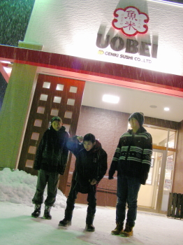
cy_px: 122
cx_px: 92
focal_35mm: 38
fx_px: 268
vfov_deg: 49.0
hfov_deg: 37.7
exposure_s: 1/12
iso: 200
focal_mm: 6.3
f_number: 3.5
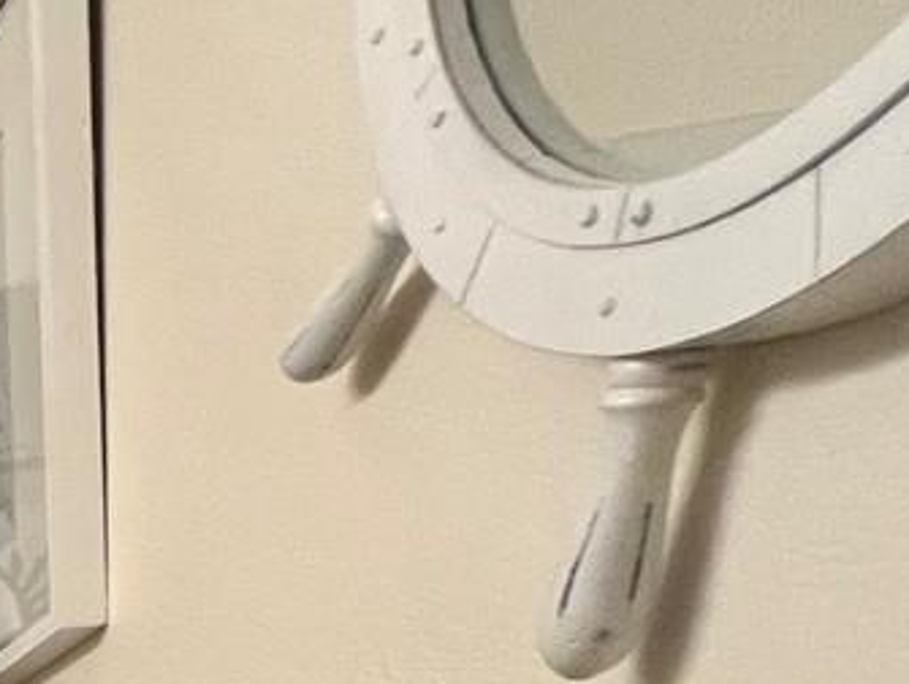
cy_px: 1192
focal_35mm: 62
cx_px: -1075
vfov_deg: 18.9
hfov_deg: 17.2
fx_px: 1630
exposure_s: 1/60
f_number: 1.8
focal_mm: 1.57
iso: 200
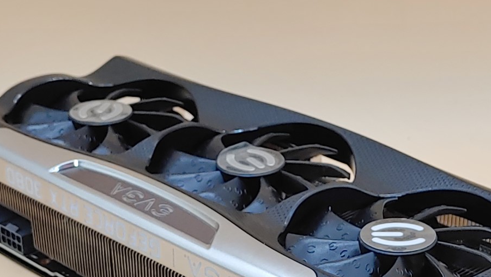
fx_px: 1224
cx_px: 287
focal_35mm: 94
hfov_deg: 22.7
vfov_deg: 12.8
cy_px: 258
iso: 50
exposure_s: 1/120
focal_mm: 4.36
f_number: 1.8
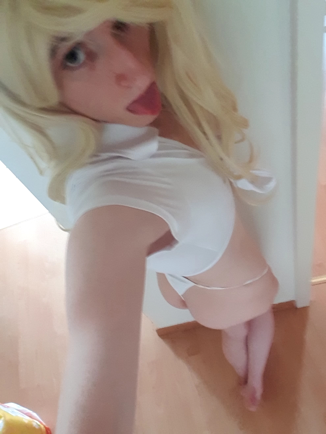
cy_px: 217
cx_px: 163
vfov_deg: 58.4
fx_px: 389
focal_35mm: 31
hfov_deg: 45.4
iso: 500
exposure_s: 1/25
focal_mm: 2.92
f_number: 1.7
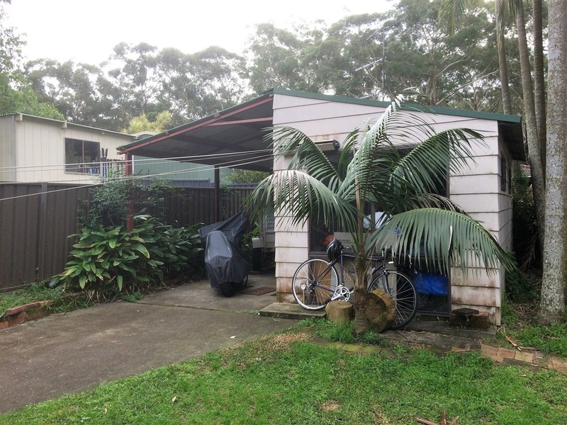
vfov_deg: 48.2
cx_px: 284
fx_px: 475
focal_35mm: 29
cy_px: 212
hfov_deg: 61.7
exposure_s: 1/295
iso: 32
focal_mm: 4.15
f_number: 2.2
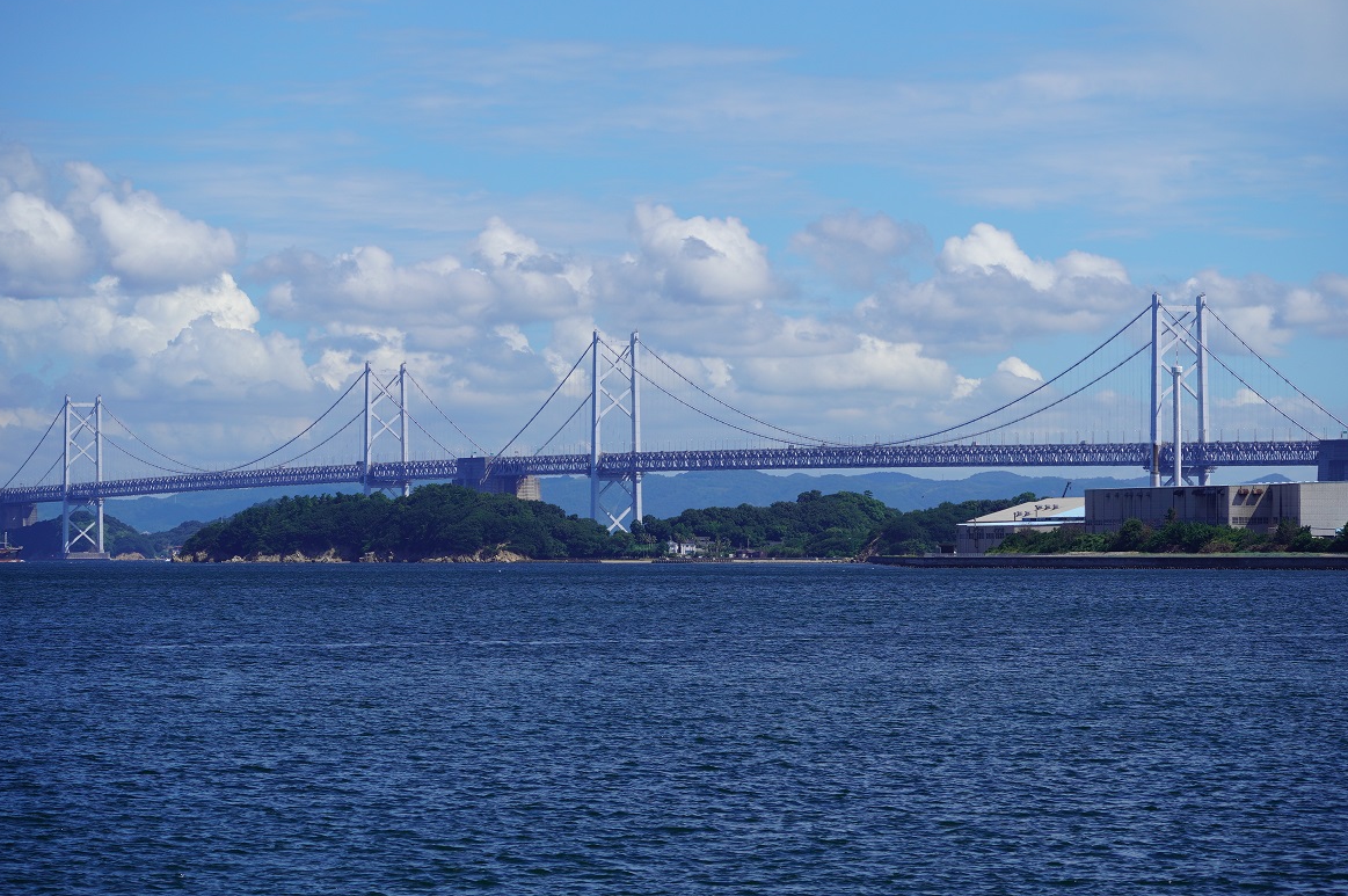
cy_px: 449
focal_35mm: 164
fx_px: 6135
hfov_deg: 12.5
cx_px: 658
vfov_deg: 8.4
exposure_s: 1/500
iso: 100
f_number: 8
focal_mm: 106
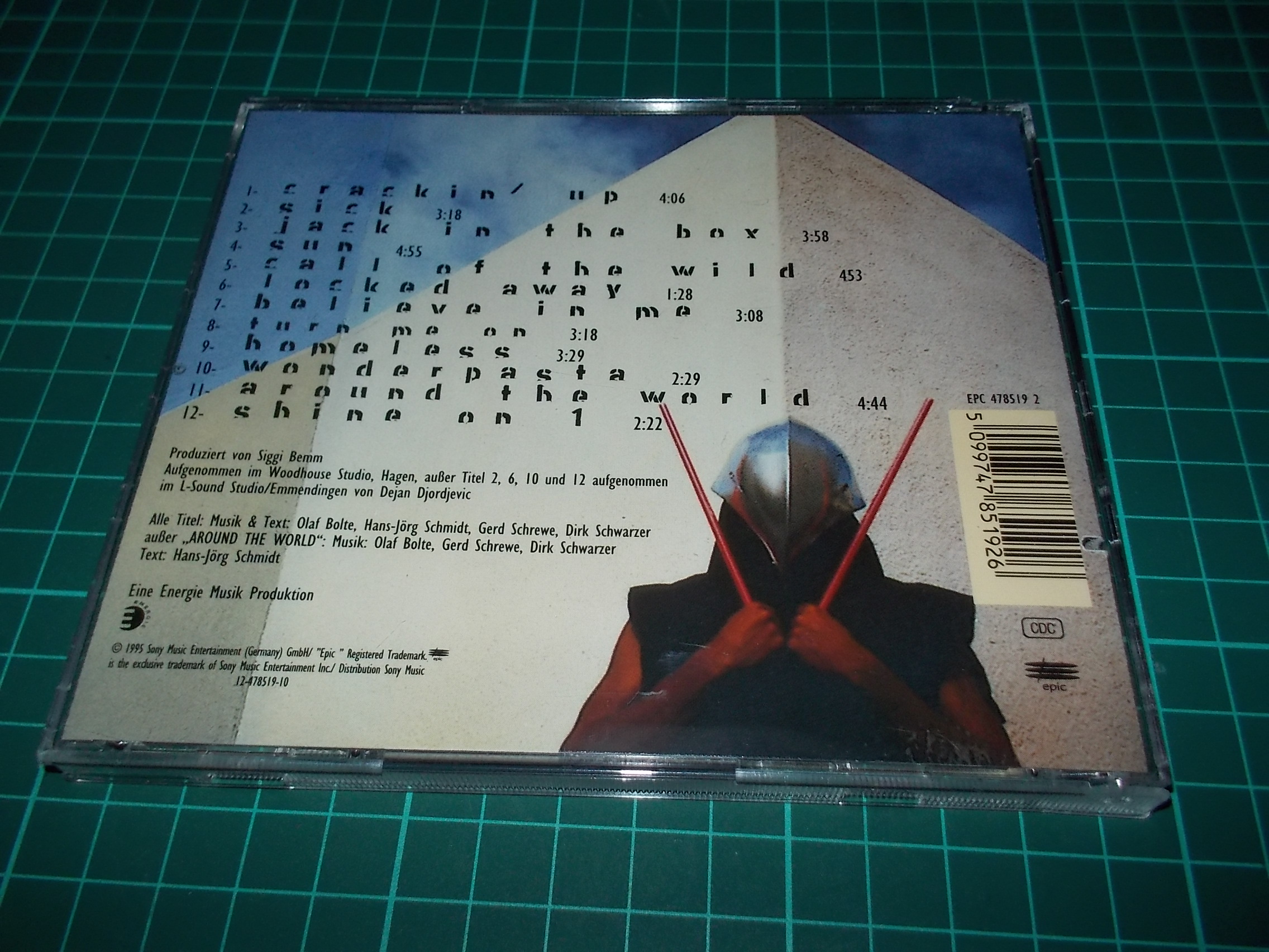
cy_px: 476
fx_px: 1063
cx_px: 634
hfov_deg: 61.7
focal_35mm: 29
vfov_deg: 48.2
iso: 200
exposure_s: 1/30
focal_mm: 4.1
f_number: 3.3
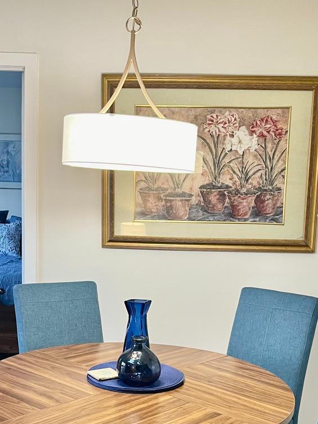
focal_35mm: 53
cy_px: 303
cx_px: 167
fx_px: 650
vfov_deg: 35.6
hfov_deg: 27.5
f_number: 1.6
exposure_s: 1/60
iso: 100
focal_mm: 5.1
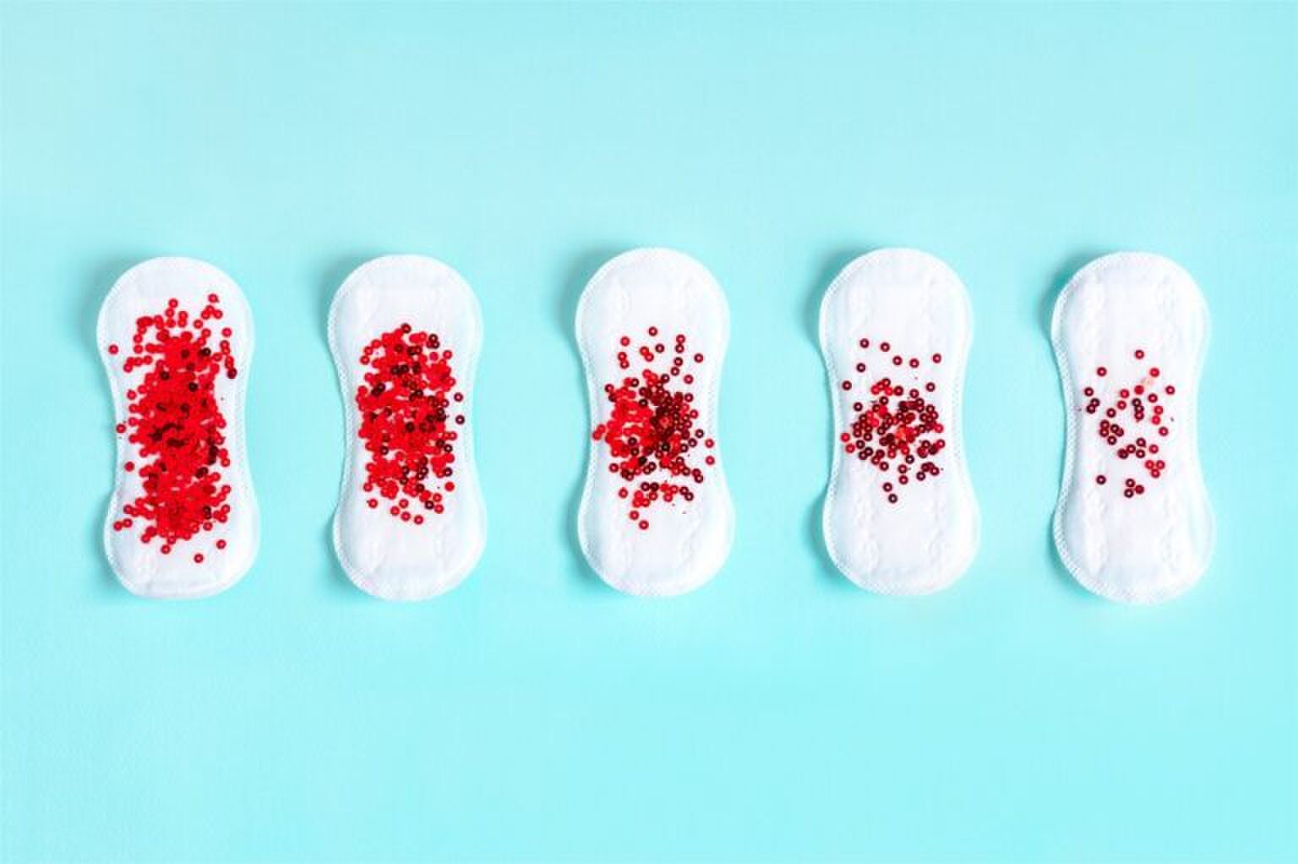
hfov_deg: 37.5
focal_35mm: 53
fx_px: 1910
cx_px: 649
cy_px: 432
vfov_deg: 25.5
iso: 200
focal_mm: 35
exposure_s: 1/100
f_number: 4.5
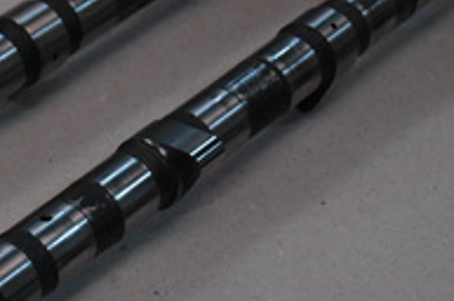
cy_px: 203
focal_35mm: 145
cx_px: -75
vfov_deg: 9.4
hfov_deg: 13.8
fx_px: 1820
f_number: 4.5
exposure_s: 1/80
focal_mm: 31
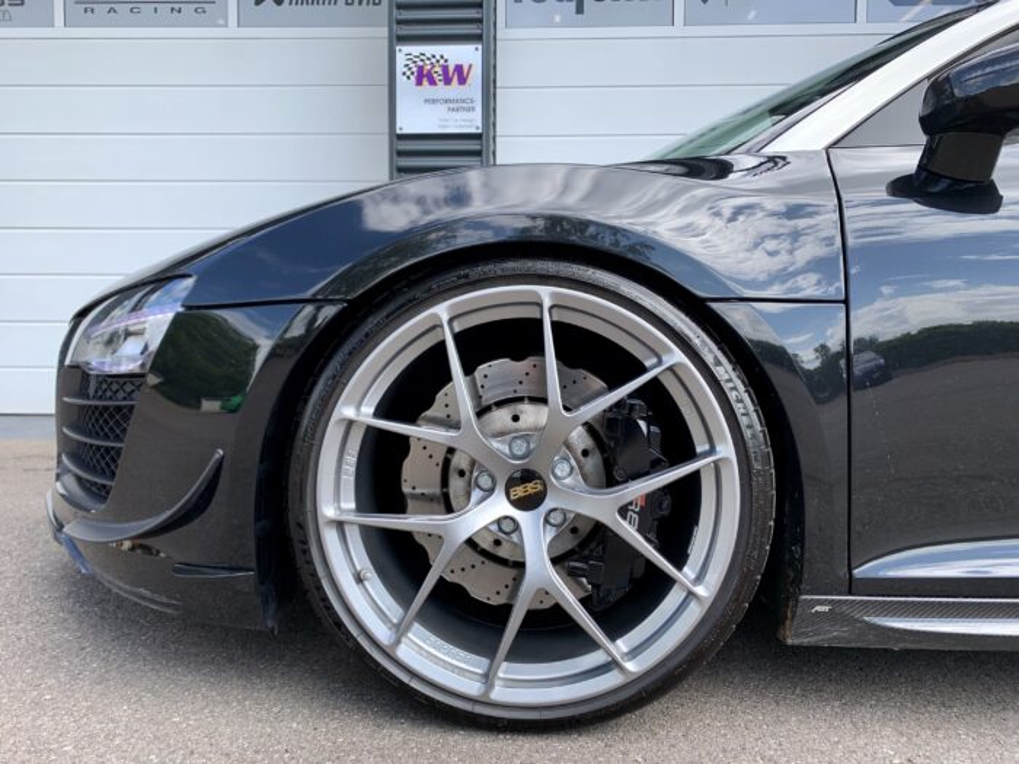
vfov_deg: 53.1
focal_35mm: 26
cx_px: 510
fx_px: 765
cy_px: 382
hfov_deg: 67.3
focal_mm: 4.25
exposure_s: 1/520
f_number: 1.8
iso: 25
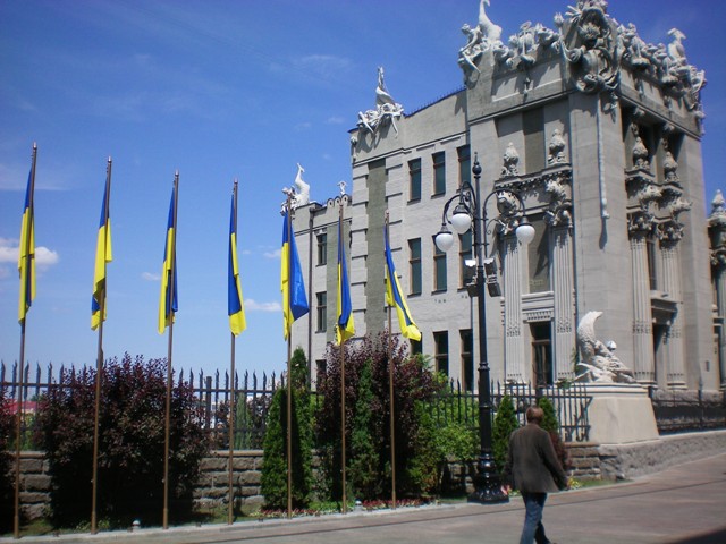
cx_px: 363
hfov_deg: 49.0
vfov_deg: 37.7
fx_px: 797
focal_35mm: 38
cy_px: 272
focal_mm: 6.3
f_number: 4.6
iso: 64
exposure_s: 1/640
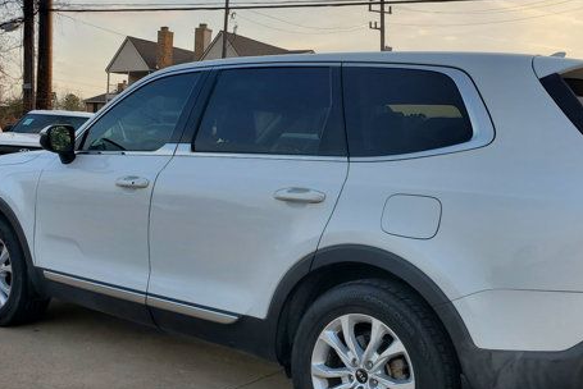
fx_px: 616
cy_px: 241
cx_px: 340
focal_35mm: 38
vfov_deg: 34.9
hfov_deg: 50.4
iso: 50
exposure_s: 1/284
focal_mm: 4.3
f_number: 2.4
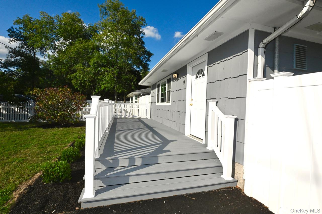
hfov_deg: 93.3
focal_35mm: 17
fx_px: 152
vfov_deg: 70.4
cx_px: 161
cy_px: 107
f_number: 22
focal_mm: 17
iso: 1600
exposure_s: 1/1250
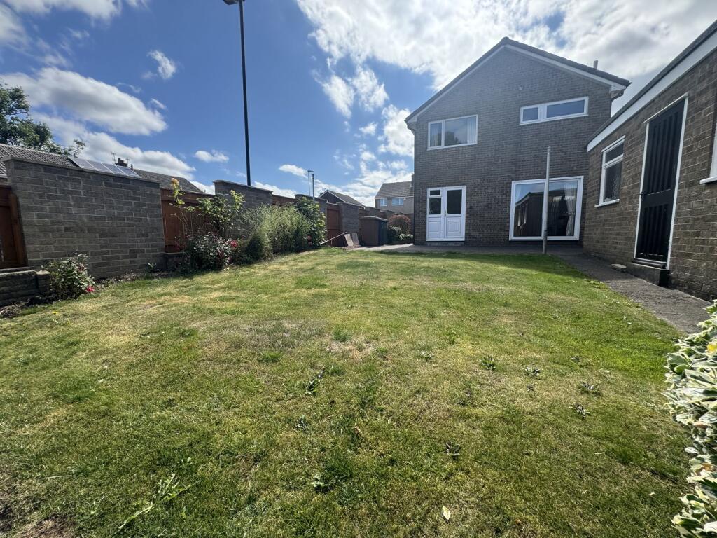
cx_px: 358
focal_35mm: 14
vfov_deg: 85.7
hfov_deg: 102.1
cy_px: 269
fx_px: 290
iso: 50
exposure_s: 1/1160
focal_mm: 2.22
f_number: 2.2
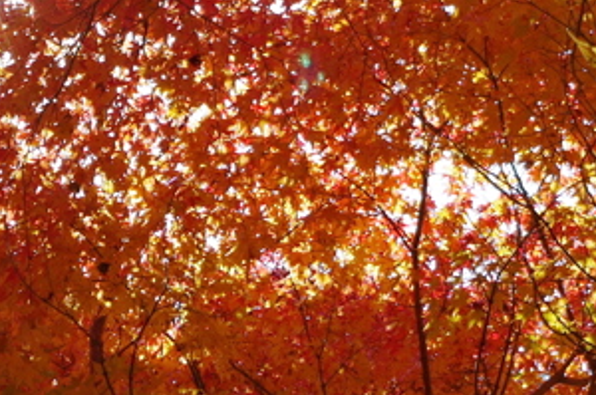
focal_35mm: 280
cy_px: 0
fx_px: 4628
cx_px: 141
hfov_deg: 7.4
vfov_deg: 4.9
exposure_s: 1/160
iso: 200
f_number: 7.1
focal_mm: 55
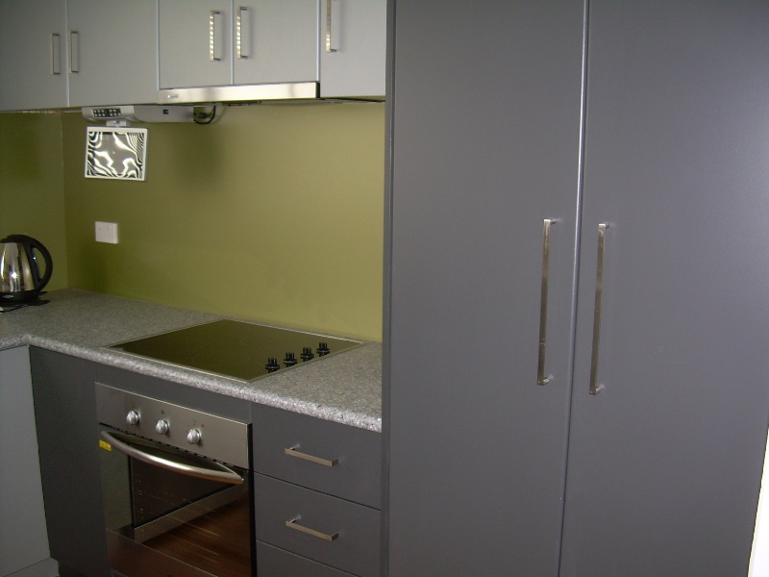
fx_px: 844
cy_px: 288
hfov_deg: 49.0
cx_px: 384
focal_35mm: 38
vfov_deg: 37.7
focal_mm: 6.3
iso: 59
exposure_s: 1/60
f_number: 2.8
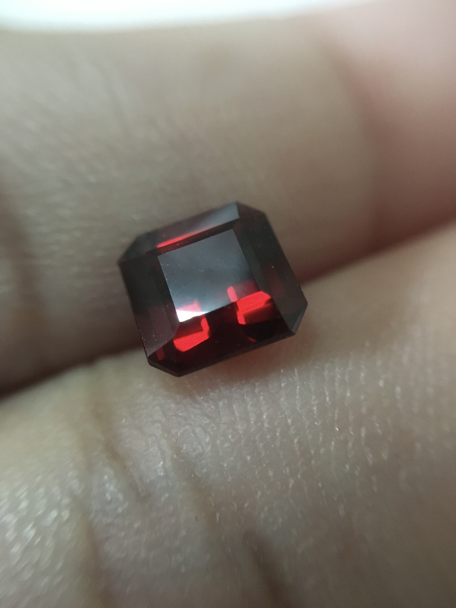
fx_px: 509
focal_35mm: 29
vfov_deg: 61.7
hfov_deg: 48.2
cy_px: 304
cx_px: 228
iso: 320
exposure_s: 1/17
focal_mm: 4.15
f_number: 2.2
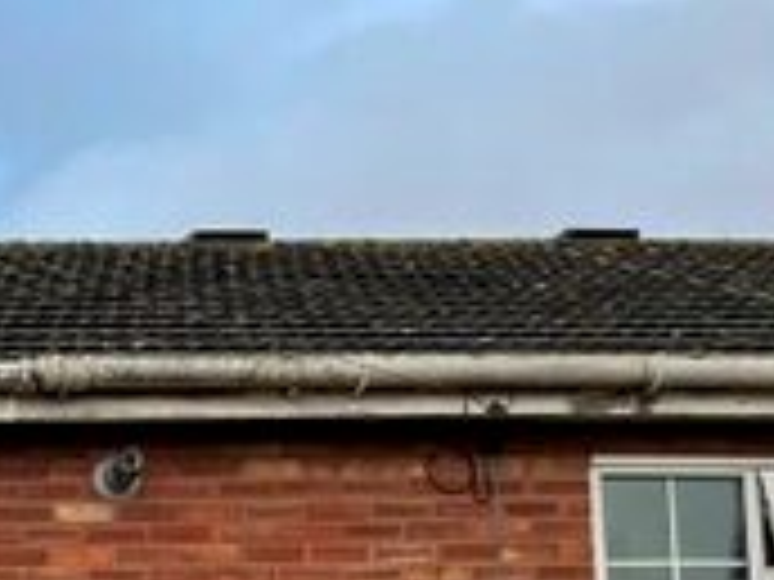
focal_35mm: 106
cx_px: -760
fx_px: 2370
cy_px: 1099
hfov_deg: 15.1
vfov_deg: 12.5
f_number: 1.6
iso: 40
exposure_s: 1/121
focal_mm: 5.1
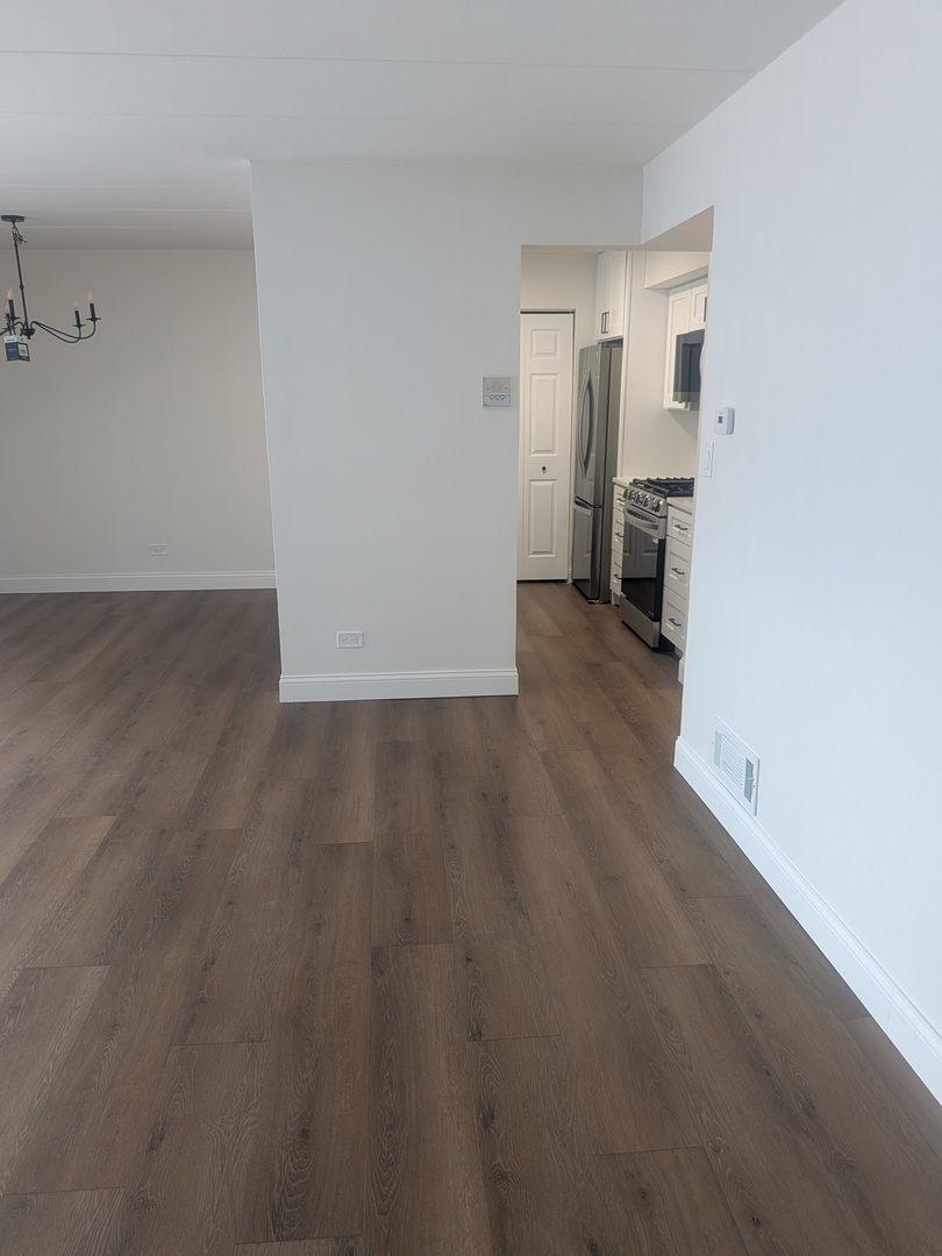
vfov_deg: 71.6
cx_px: 471
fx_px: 871
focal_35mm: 24
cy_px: 628
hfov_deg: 56.8
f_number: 1.7
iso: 147
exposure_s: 1/51
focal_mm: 4.53
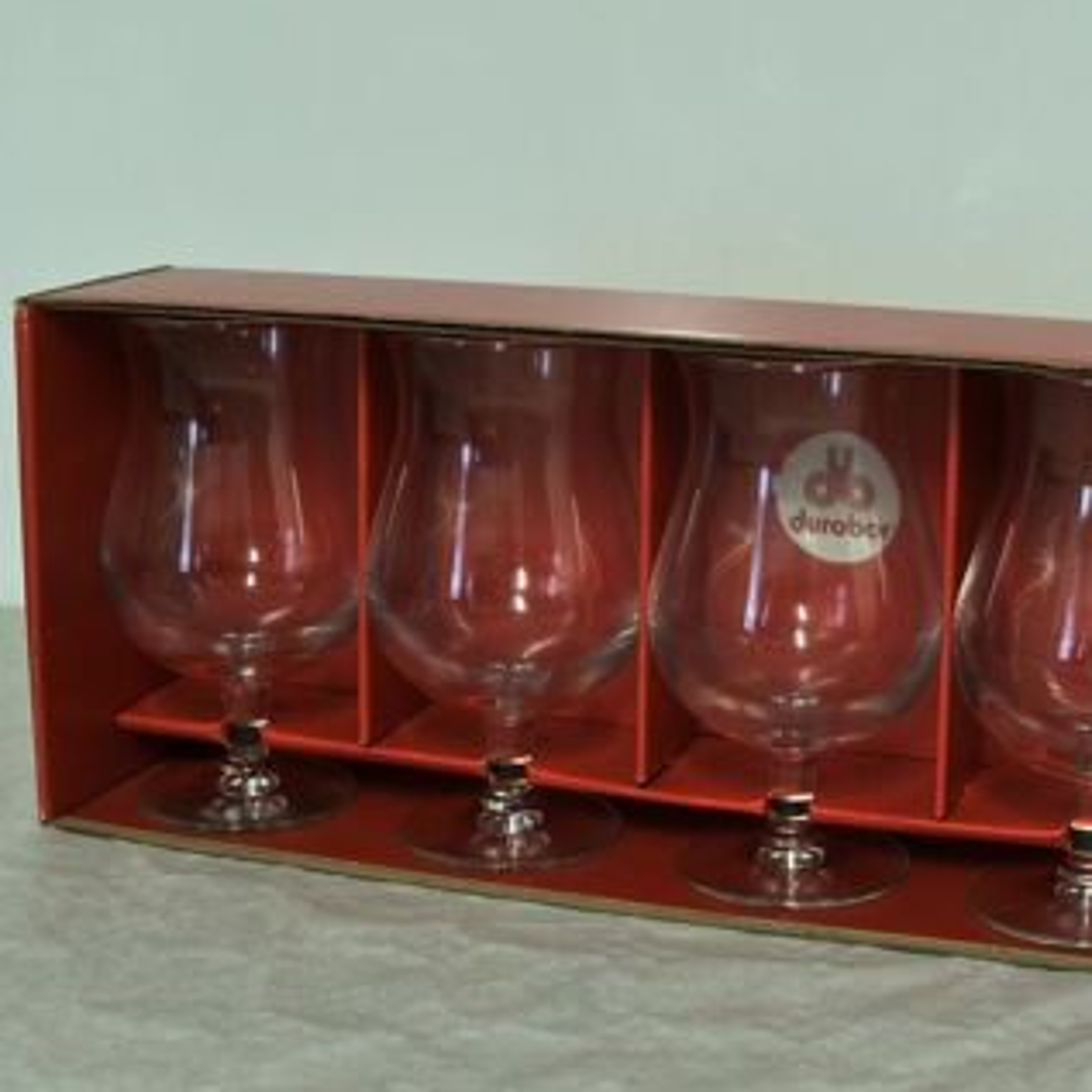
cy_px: 544
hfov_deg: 25.6
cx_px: 689
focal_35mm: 67
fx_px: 2391
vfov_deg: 25.7
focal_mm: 35
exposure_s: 5
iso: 100
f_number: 8
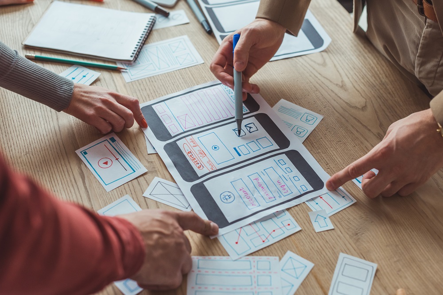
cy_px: 148
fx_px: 615
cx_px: 222
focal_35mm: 50
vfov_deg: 27.0
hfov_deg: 39.6
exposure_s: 1/125
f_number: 3.5
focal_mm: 50
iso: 640
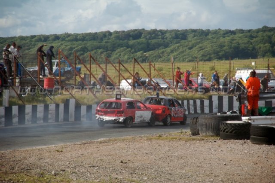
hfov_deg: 10.2
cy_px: 92
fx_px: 1546
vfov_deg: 6.8
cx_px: 138
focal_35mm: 202
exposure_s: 1/1000
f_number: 6
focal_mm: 135
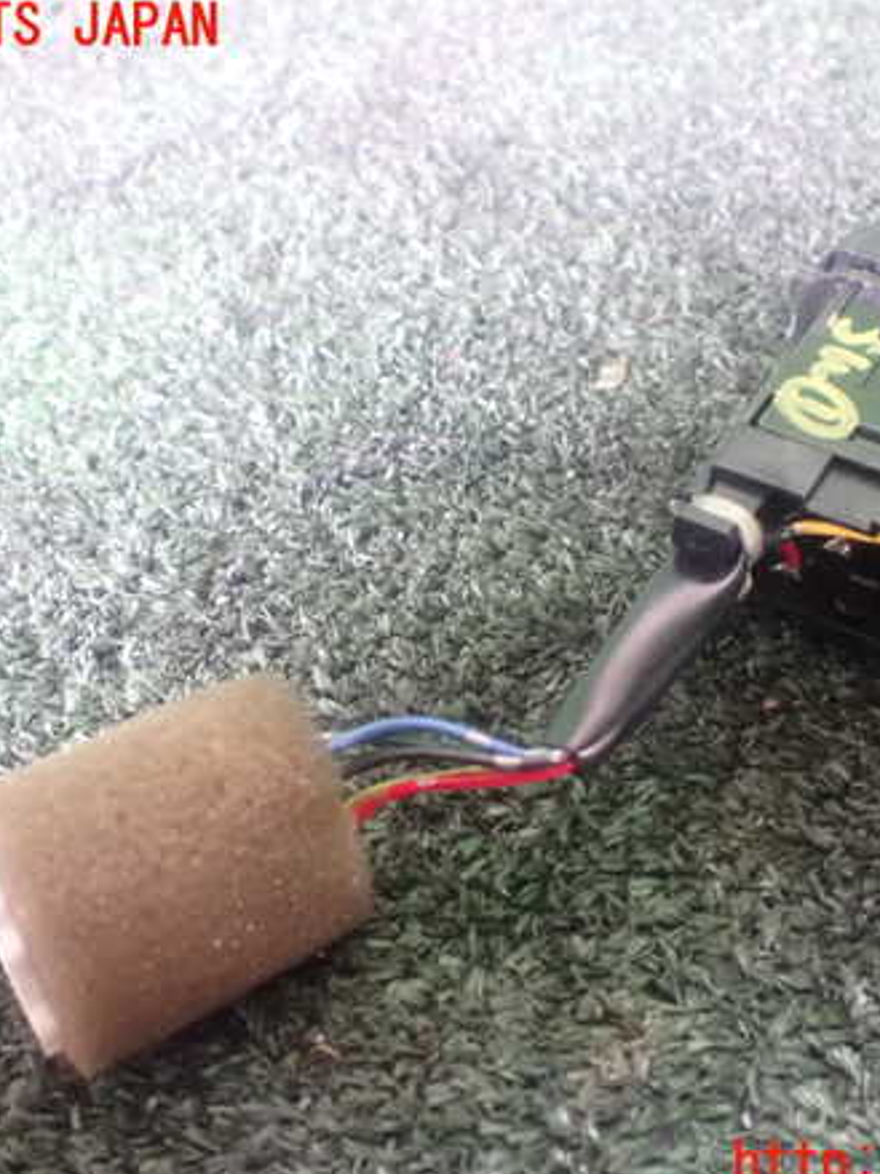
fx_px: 1390
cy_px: 596
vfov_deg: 45.8
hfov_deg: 35.0
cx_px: 535
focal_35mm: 41
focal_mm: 5.4
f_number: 2.3
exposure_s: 1/13
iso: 1600
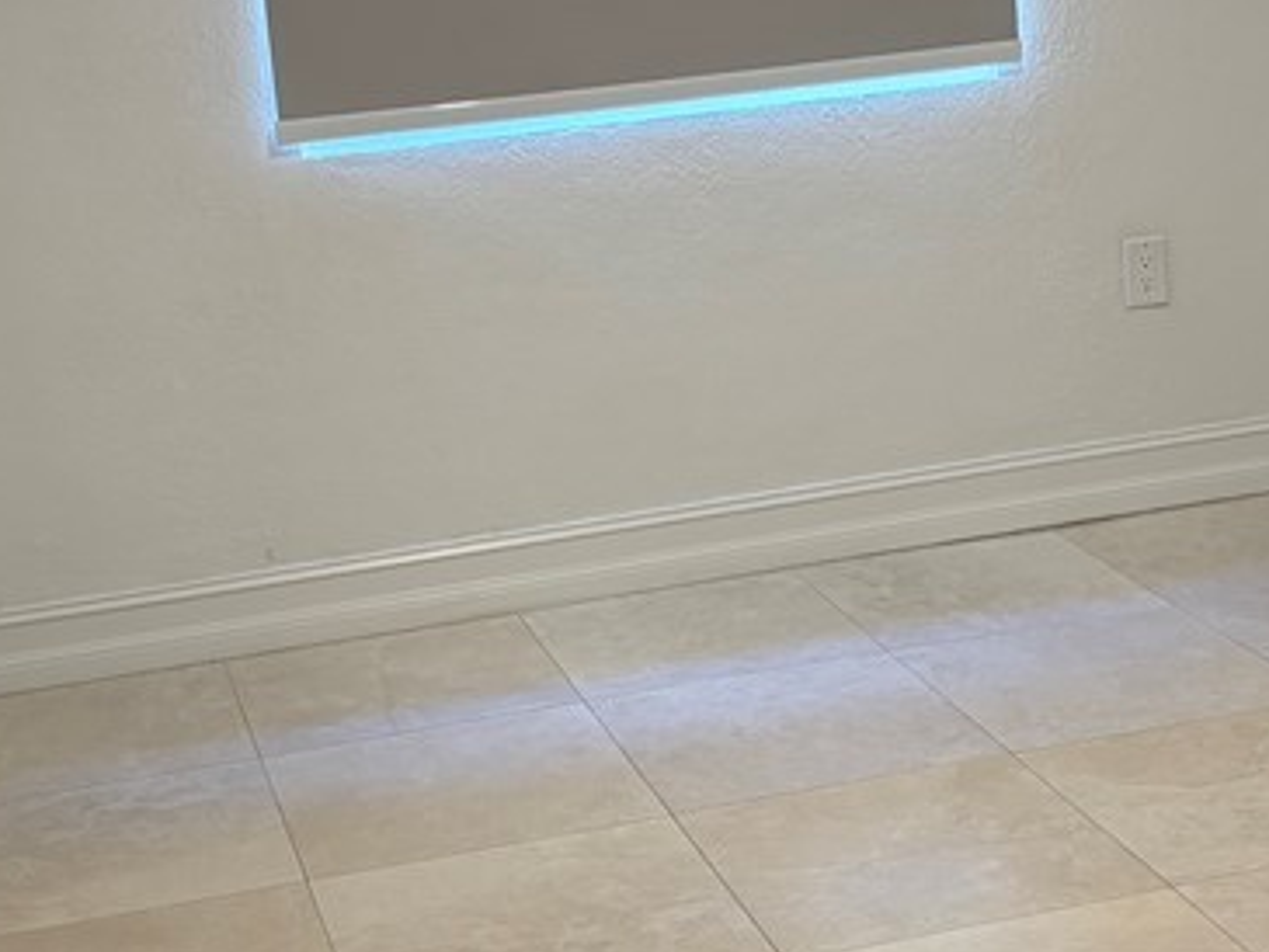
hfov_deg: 26.7
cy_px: 250
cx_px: 674
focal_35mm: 73
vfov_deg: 20.0
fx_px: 2677
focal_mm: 5.96
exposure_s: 1/60
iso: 80
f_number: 1.6
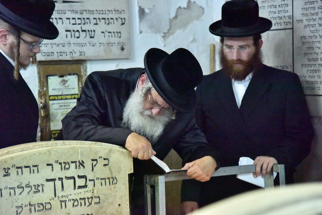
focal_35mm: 120
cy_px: 108
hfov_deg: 17.1
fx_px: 1073
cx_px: 161
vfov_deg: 11.4
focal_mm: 120
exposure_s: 1/320
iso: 12800
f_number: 4
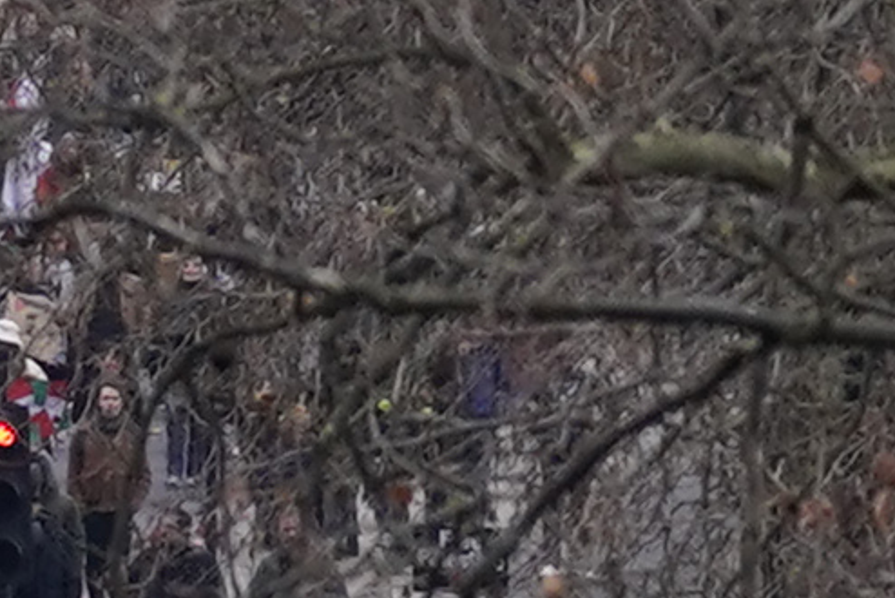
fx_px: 31093
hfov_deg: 1.6
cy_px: 1537
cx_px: -1094
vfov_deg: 1.1
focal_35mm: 1250
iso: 640
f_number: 4
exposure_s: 1/800
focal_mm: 105
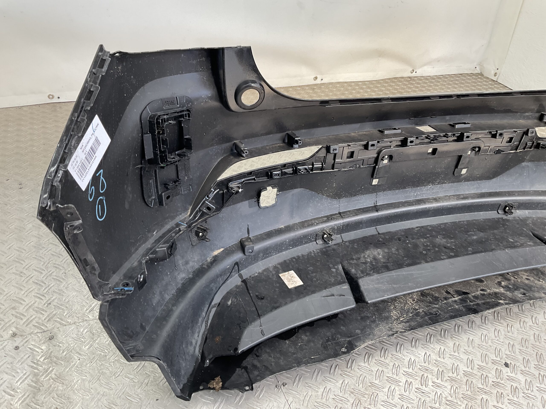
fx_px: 457
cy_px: 204
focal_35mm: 29
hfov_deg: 61.7
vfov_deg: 48.2
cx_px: 273
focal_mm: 3
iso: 40
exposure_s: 1/120
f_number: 1.8
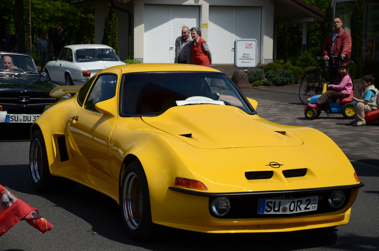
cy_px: 126
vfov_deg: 14.6
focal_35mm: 93
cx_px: 190
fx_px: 977
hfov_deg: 22.0
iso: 100
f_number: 5.3
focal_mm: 62
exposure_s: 1/1000
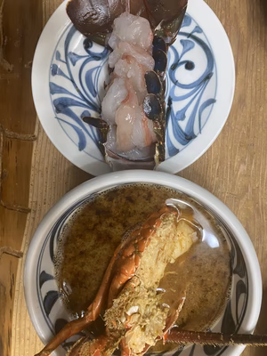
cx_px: 134
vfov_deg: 67.3
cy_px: 178
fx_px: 267
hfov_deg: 53.1
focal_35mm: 26
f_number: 1.8
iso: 320
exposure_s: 1/60
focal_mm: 4.25
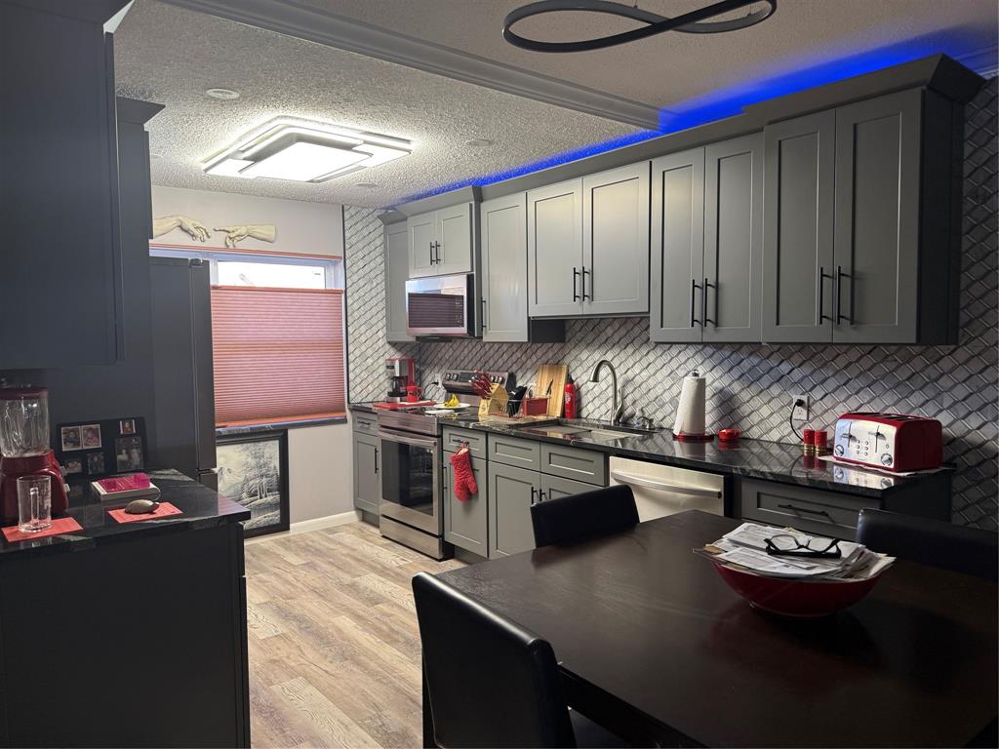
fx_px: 693
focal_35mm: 24
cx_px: 500
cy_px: 374
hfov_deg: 71.6
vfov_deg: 56.8
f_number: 1.78
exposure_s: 1/60
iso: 125
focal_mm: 6.76
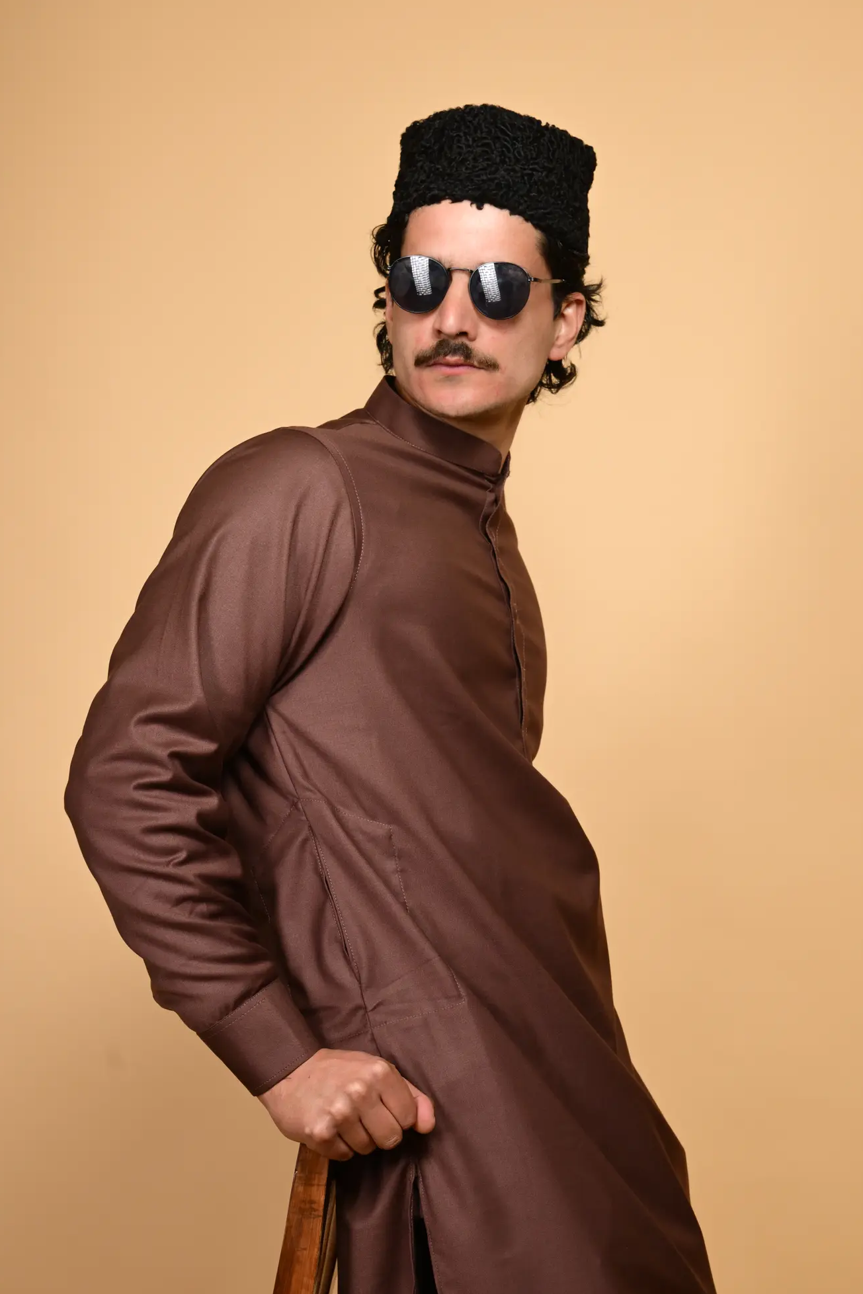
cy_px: 671
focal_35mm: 86
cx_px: 460
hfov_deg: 15.9
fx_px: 3092
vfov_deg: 23.6
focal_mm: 66
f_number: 7.1
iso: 200
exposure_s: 1/200
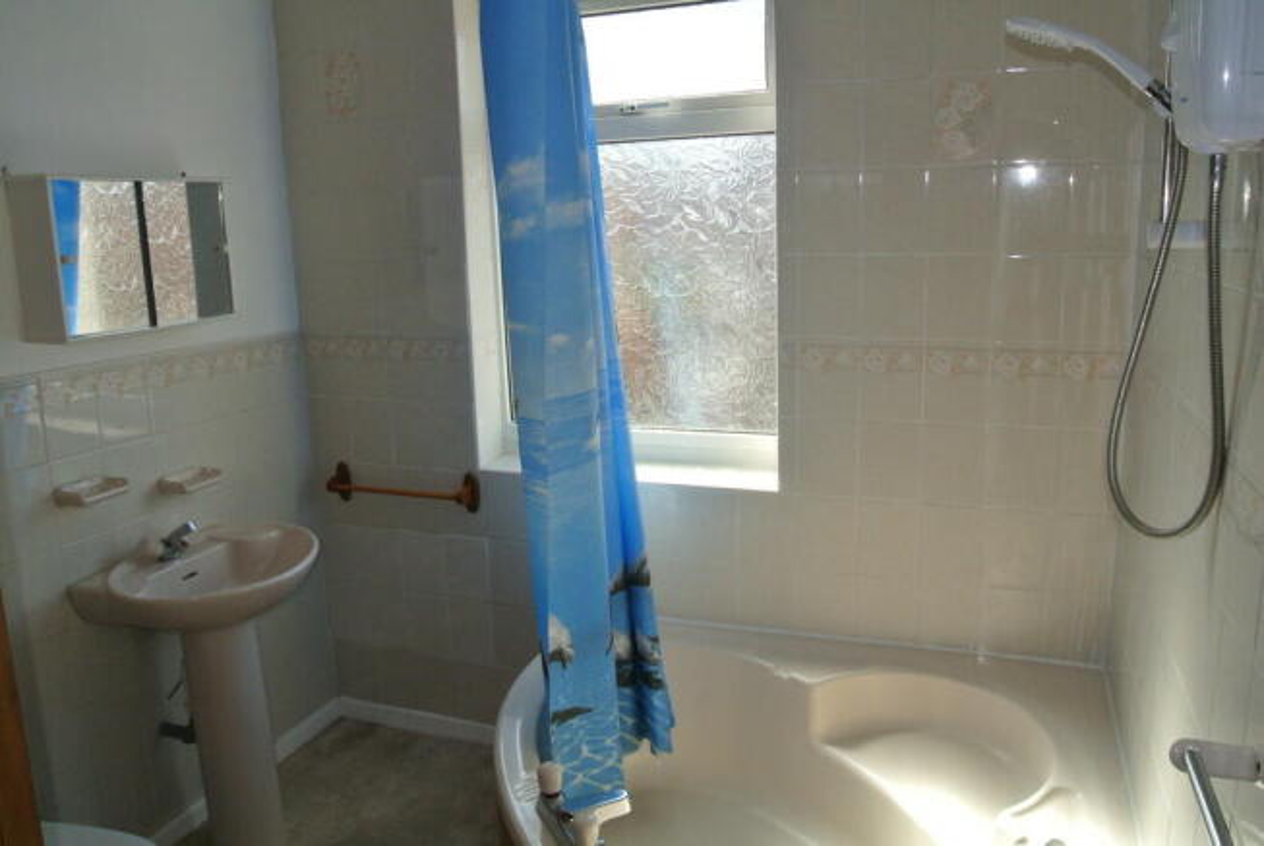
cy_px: 423
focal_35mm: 27
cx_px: 632
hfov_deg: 67.3
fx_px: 949
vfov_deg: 48.0
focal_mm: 10
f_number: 16
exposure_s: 1/60
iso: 400
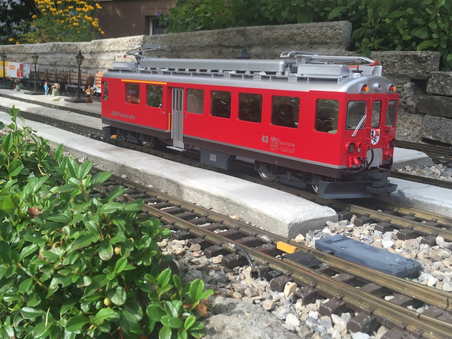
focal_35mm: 37
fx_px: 483
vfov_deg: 38.6
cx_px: 202
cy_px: 147
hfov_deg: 50.1
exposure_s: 1/706
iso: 32
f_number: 2.2
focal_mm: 4.15
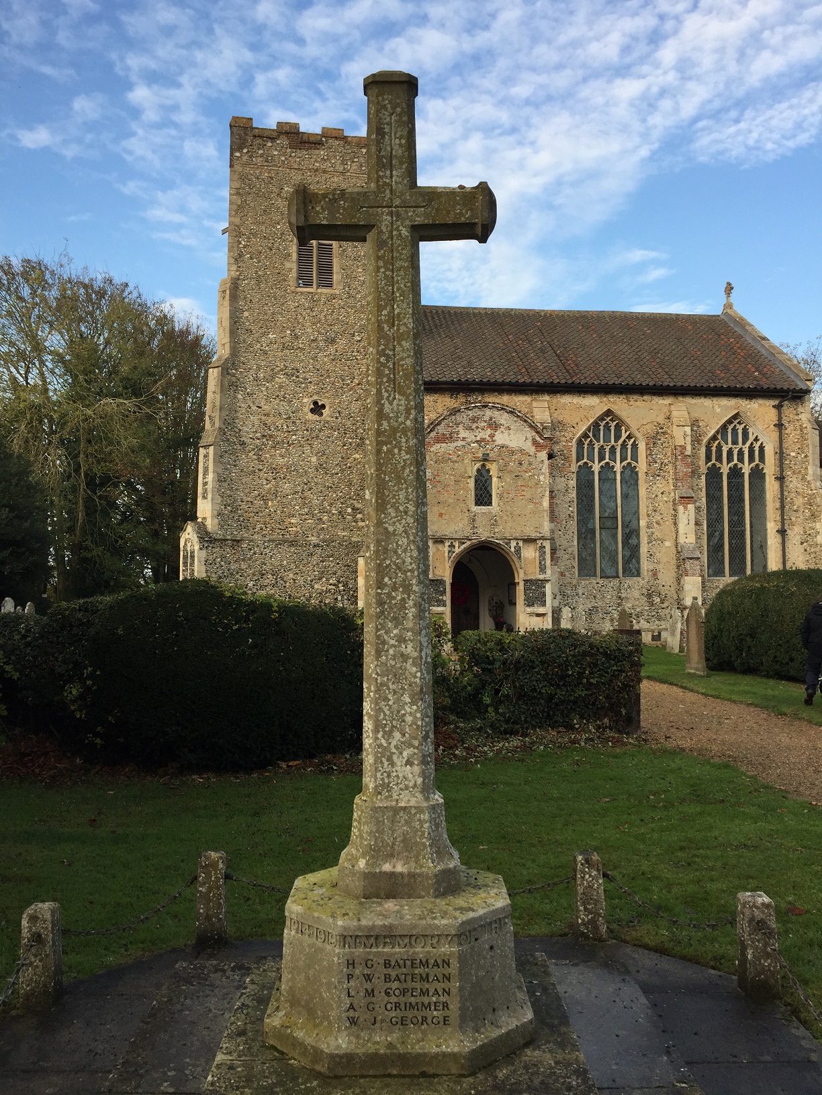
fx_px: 918
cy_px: 548
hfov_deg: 48.2
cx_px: 411
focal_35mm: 29
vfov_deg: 61.7
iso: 32
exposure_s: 1/501
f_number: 2.2
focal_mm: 4.15
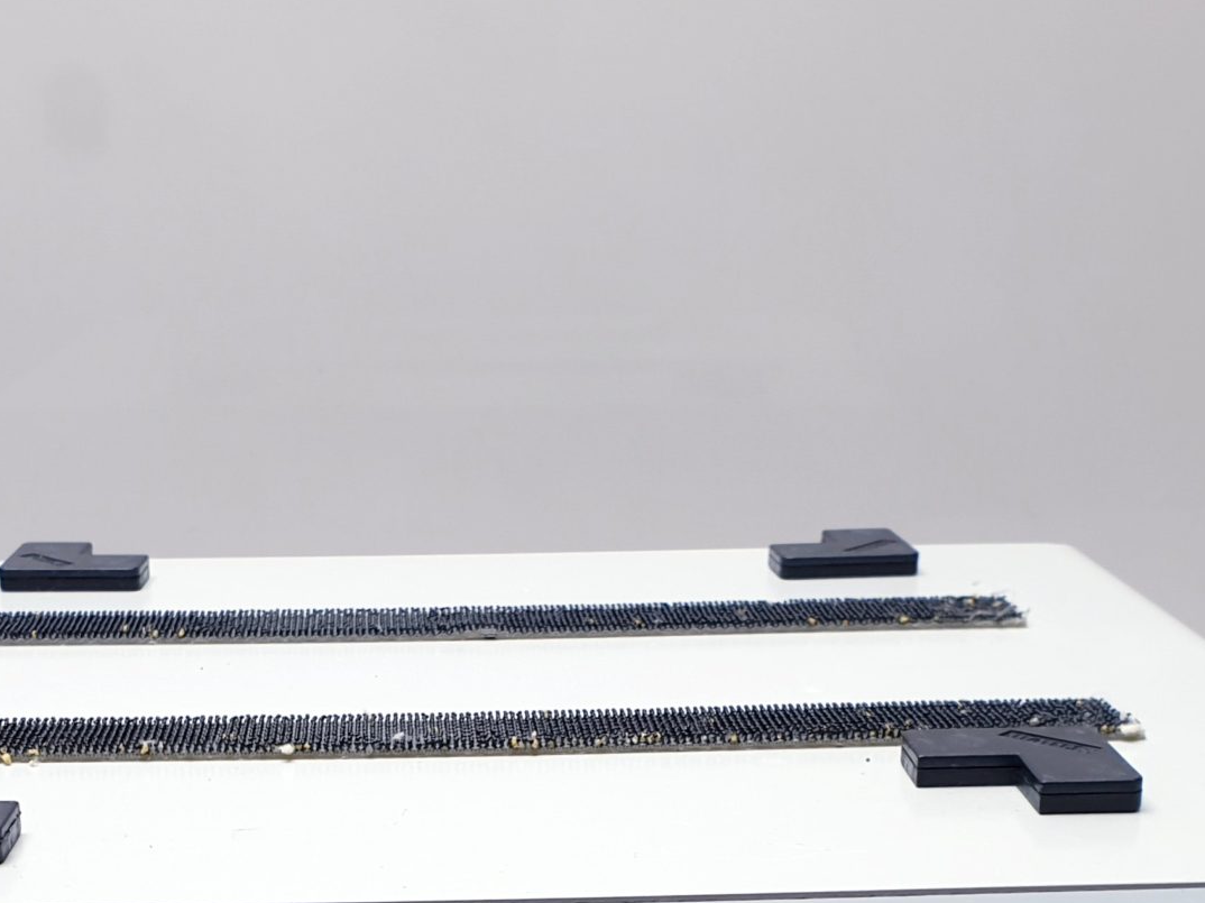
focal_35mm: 62
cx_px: 436
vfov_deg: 22.1
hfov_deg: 31.0
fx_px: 2158
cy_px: 1033
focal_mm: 4.3
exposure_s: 1/50
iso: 64
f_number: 2.4
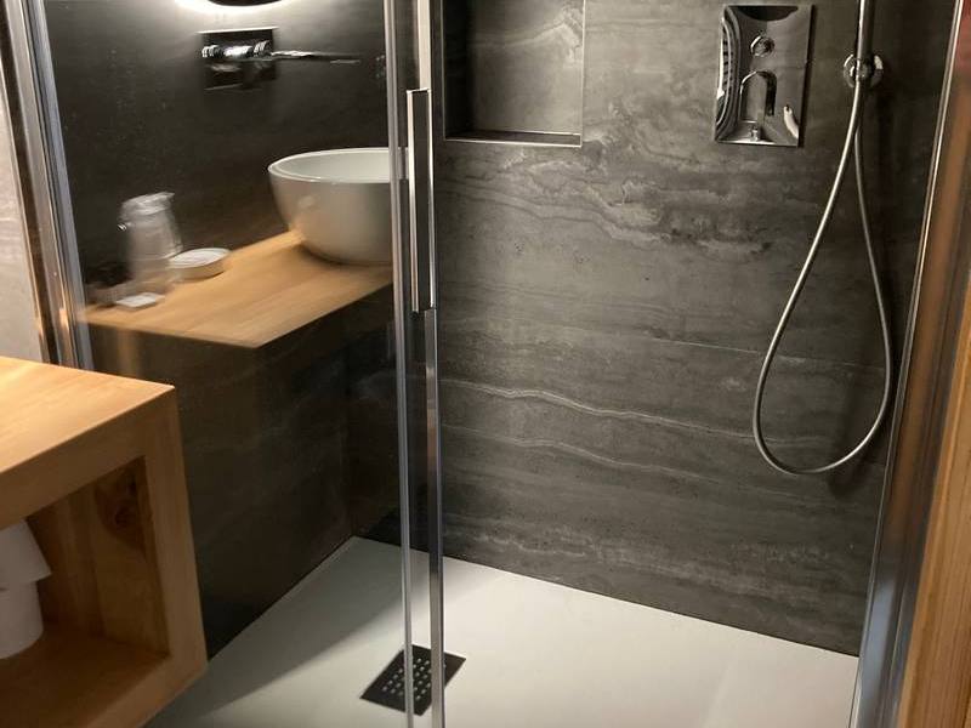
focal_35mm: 28
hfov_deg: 63.4
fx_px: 785
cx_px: 486
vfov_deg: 49.7
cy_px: 364
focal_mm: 3.99
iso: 640
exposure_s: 1/30
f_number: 1.8
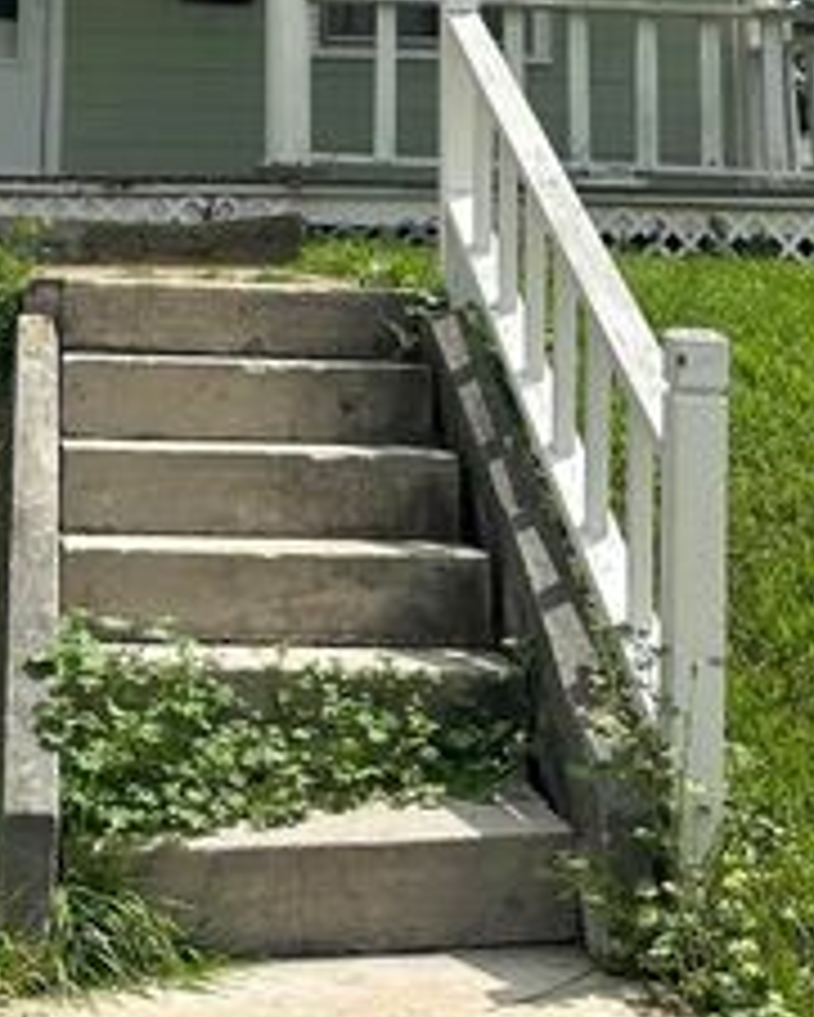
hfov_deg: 22.0
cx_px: 202
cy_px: -97
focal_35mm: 69
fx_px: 2076
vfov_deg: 25.5
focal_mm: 6.86
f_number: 1.78
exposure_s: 1/7042
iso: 80
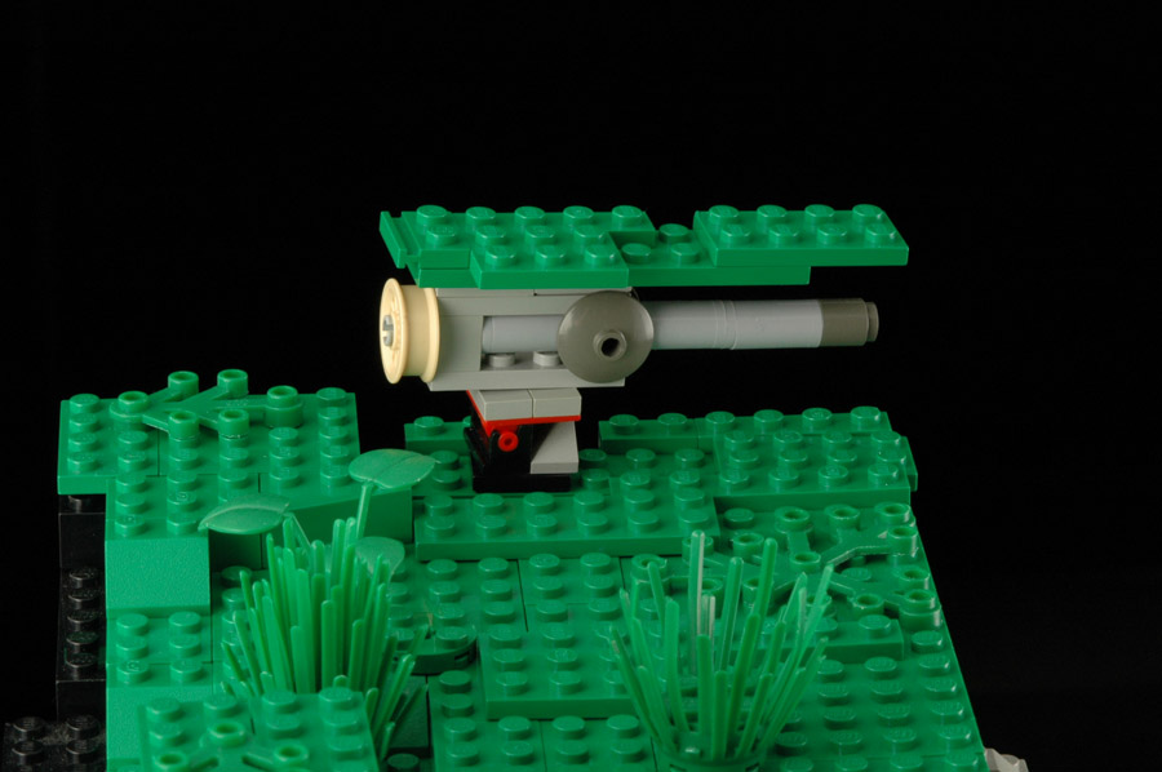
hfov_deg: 13.1
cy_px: 386
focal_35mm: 158
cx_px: 581
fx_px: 5078
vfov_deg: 8.7
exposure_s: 1/60
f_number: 29
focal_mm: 105
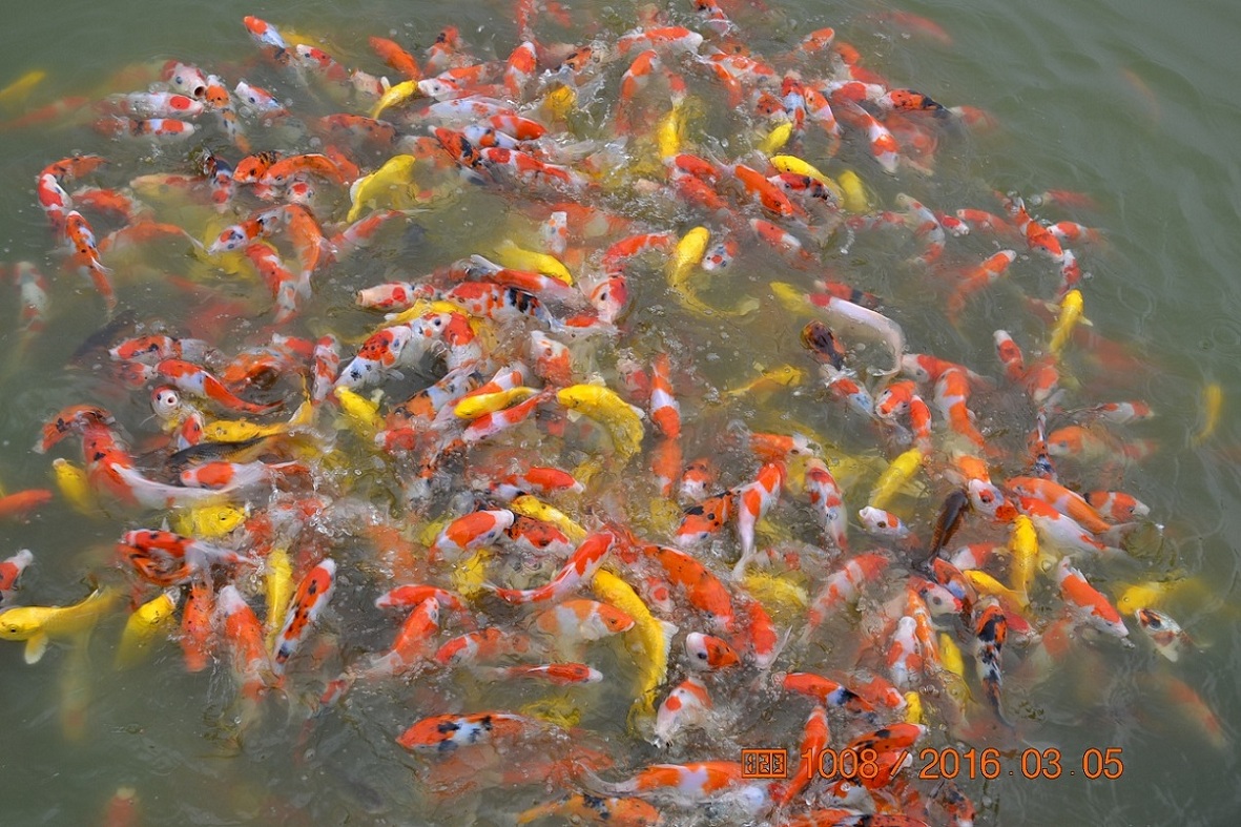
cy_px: 414
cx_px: 620
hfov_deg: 36.9
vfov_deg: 25.1
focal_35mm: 54
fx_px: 1861
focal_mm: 36
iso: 100
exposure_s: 1/160
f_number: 6.3
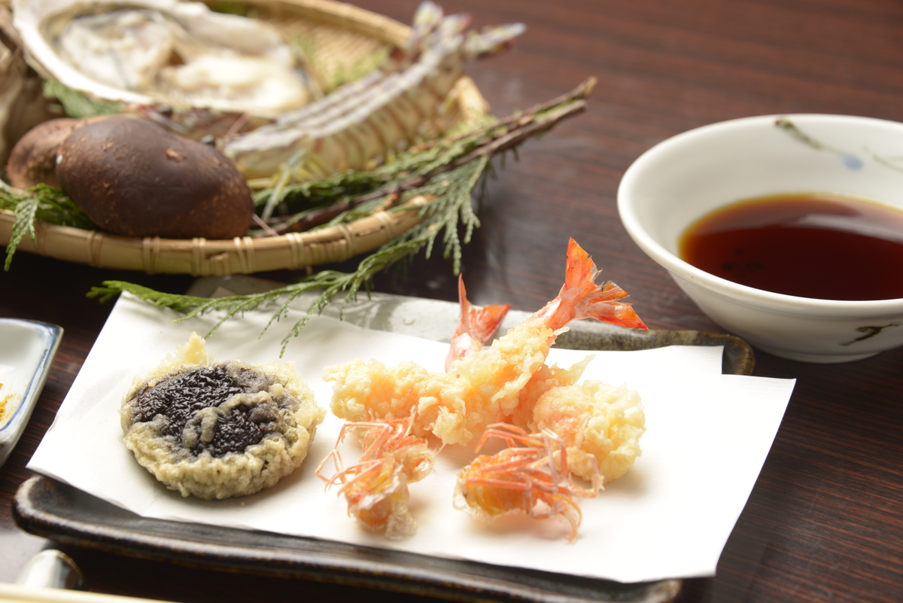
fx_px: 2258
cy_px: 302
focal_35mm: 90
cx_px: 452
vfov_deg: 15.2
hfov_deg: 22.6
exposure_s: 1/125
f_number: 6.3
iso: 100
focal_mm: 90
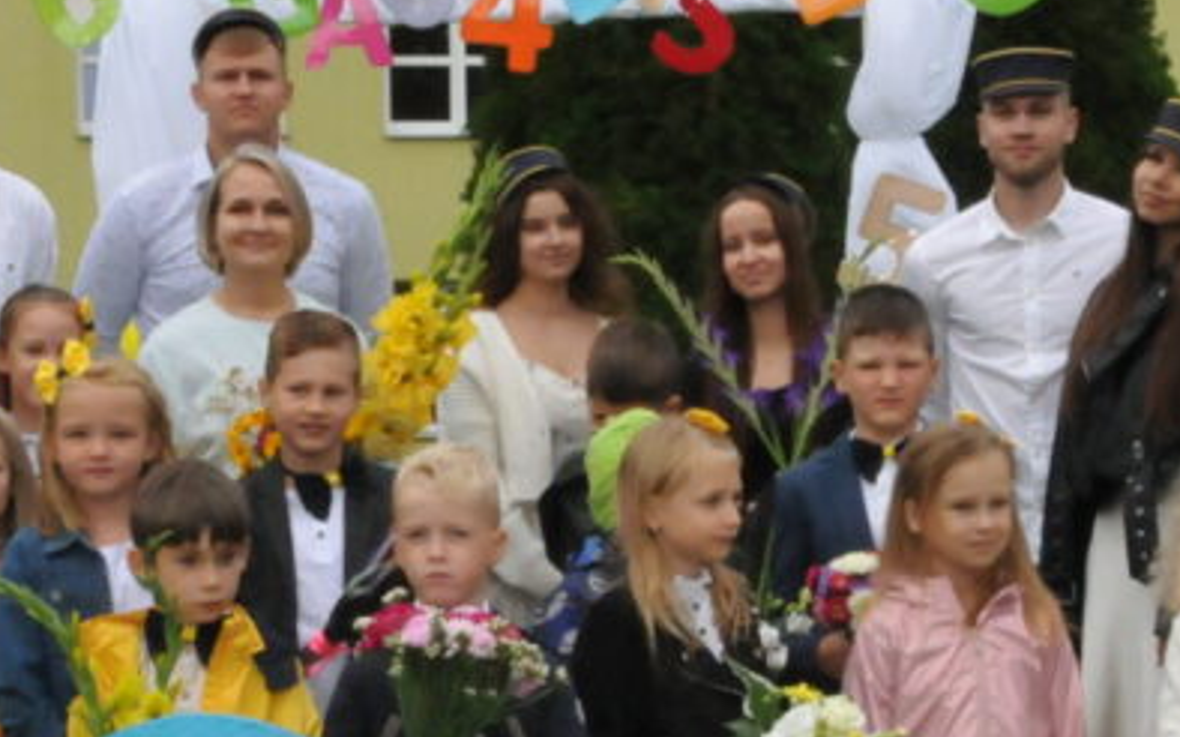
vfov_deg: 13.2
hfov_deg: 20.8
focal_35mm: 99
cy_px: 419
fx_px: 3193
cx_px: 353
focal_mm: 25
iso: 2800
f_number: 25
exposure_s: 1/200
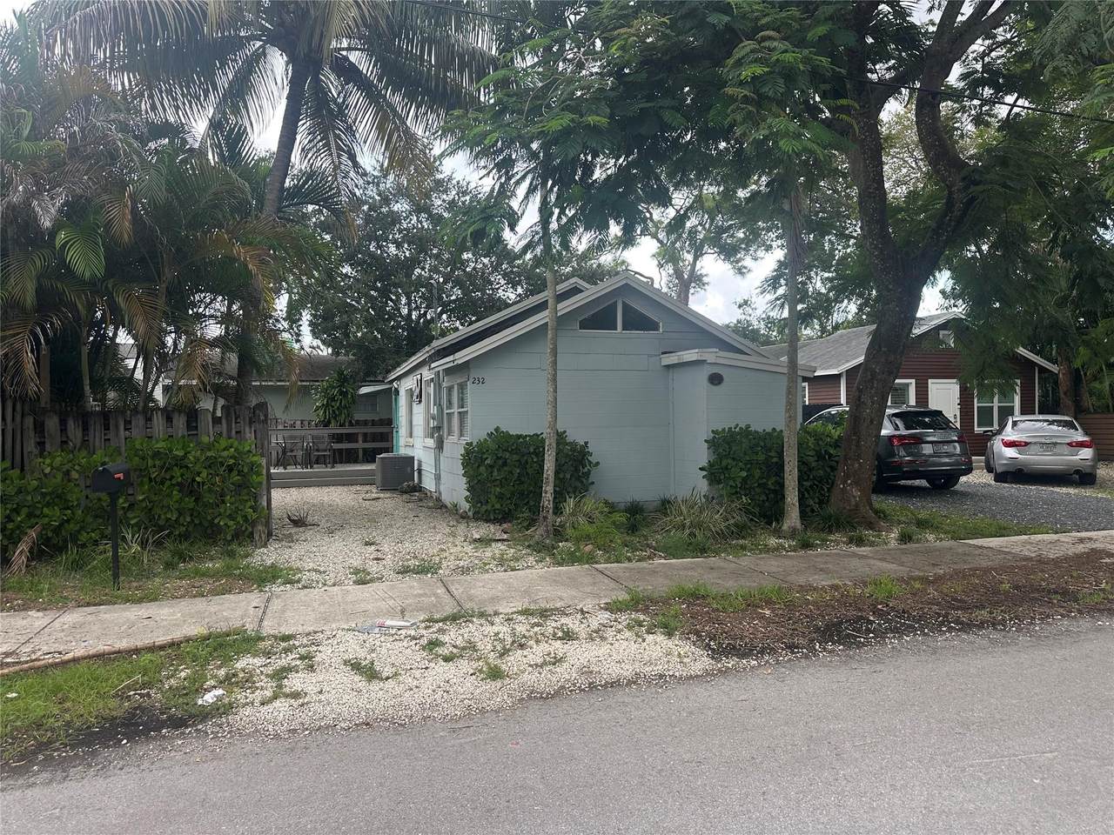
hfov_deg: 71.6
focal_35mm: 24
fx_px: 772
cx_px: 557
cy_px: 418
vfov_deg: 56.8
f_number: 1.78
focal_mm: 6.86
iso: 80
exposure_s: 1/121
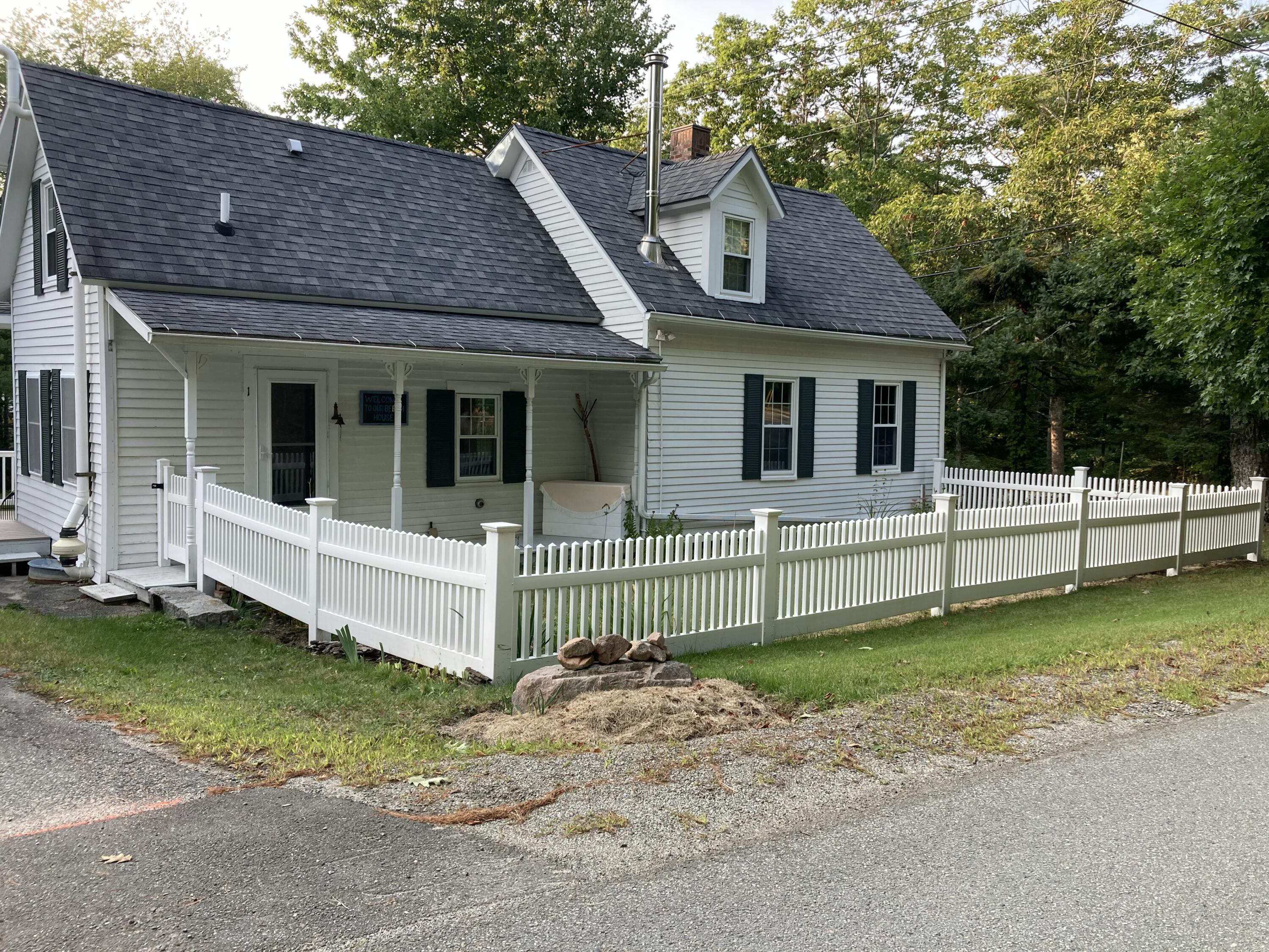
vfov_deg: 49.7
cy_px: 476
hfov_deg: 63.4
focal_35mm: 28
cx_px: 634
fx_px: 1026
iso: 20
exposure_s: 1/138
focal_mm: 3.99
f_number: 1.8
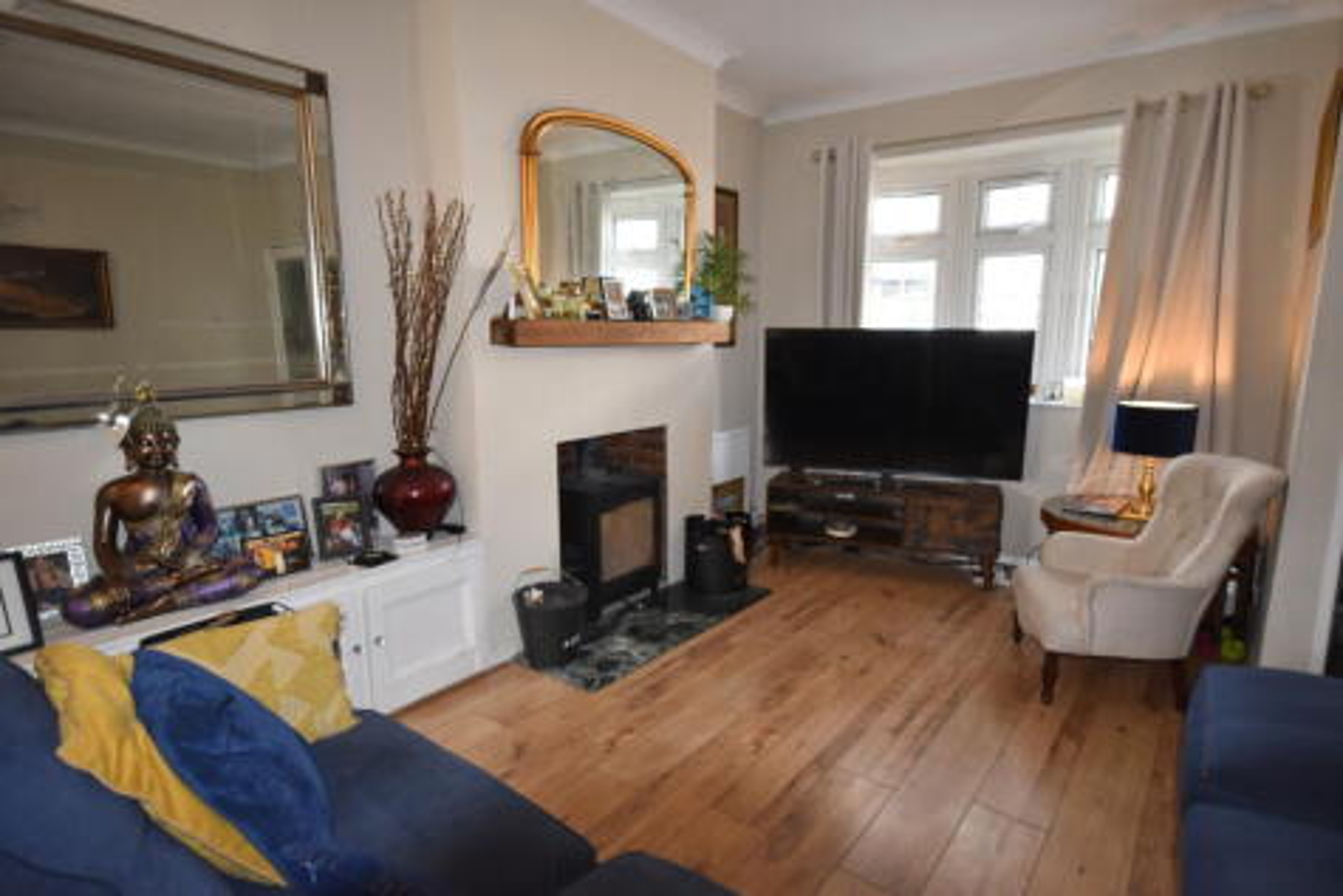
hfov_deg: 85.4
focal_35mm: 20
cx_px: 672
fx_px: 728
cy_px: 448
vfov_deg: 63.3
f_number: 4.8
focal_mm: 13
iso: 800
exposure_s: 1/100
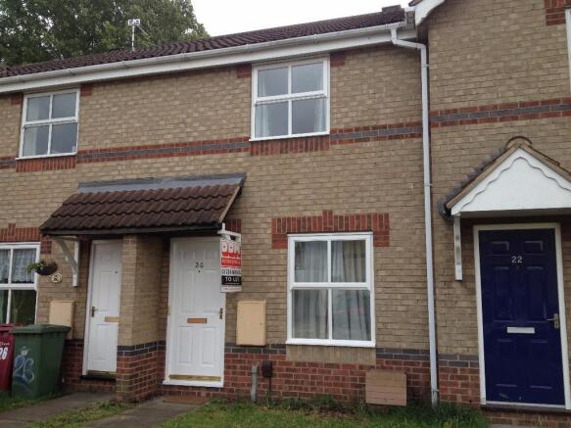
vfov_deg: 40.7
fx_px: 577
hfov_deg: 52.6
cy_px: 214
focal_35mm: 35
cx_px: 286
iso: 50
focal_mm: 4.28
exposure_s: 1/315
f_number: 2.4
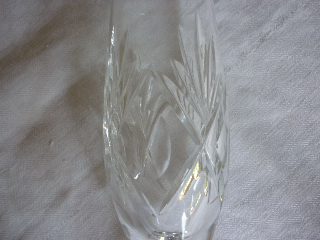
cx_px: 160
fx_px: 305
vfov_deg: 42.9
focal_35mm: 33
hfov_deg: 55.4
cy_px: 120
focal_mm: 5.5
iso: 160
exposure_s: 1/30
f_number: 2.8
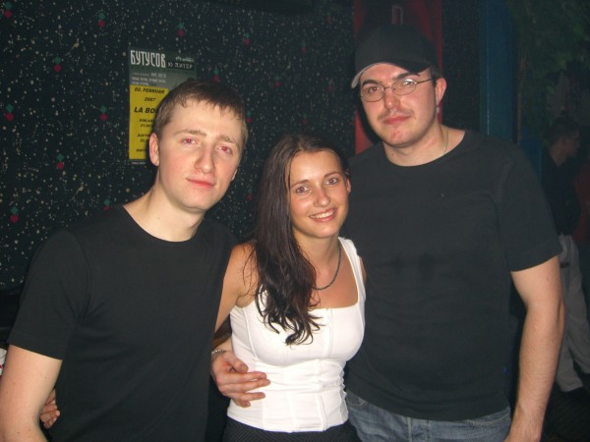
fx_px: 648
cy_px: 221
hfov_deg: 49.0
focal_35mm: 38
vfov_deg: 37.7
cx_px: 295
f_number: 2.8
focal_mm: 7.9
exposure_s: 1/60
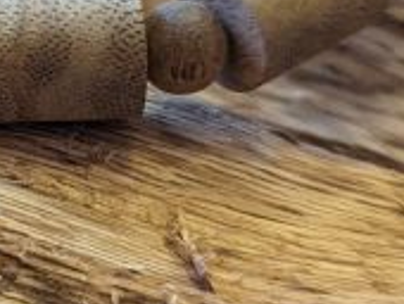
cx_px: -147
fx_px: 1519
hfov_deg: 14.4
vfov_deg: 11.4
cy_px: 53
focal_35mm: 130
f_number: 1.85
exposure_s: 1/25
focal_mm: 6.81
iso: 720
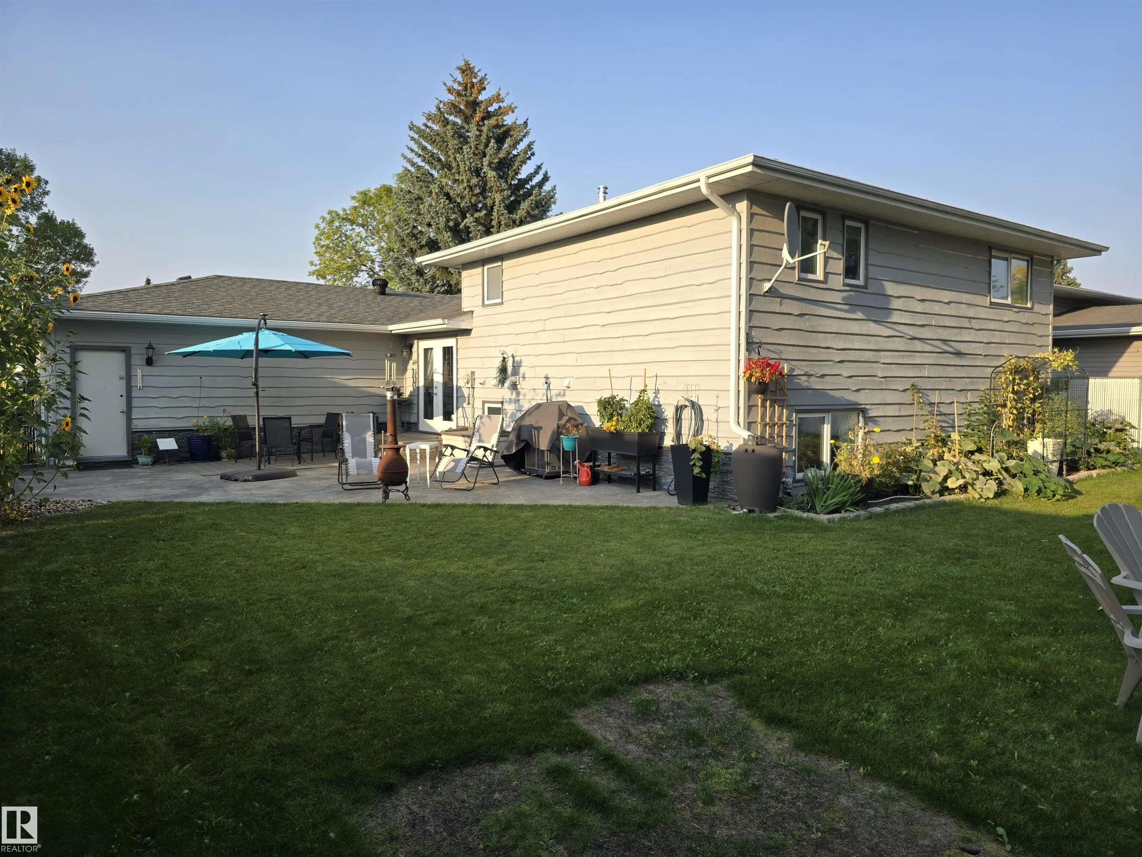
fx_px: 759
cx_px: 571
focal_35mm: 23
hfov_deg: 73.9
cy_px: 428
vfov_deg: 58.9
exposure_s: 1/279
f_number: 1.7
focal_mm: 6.3
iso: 12
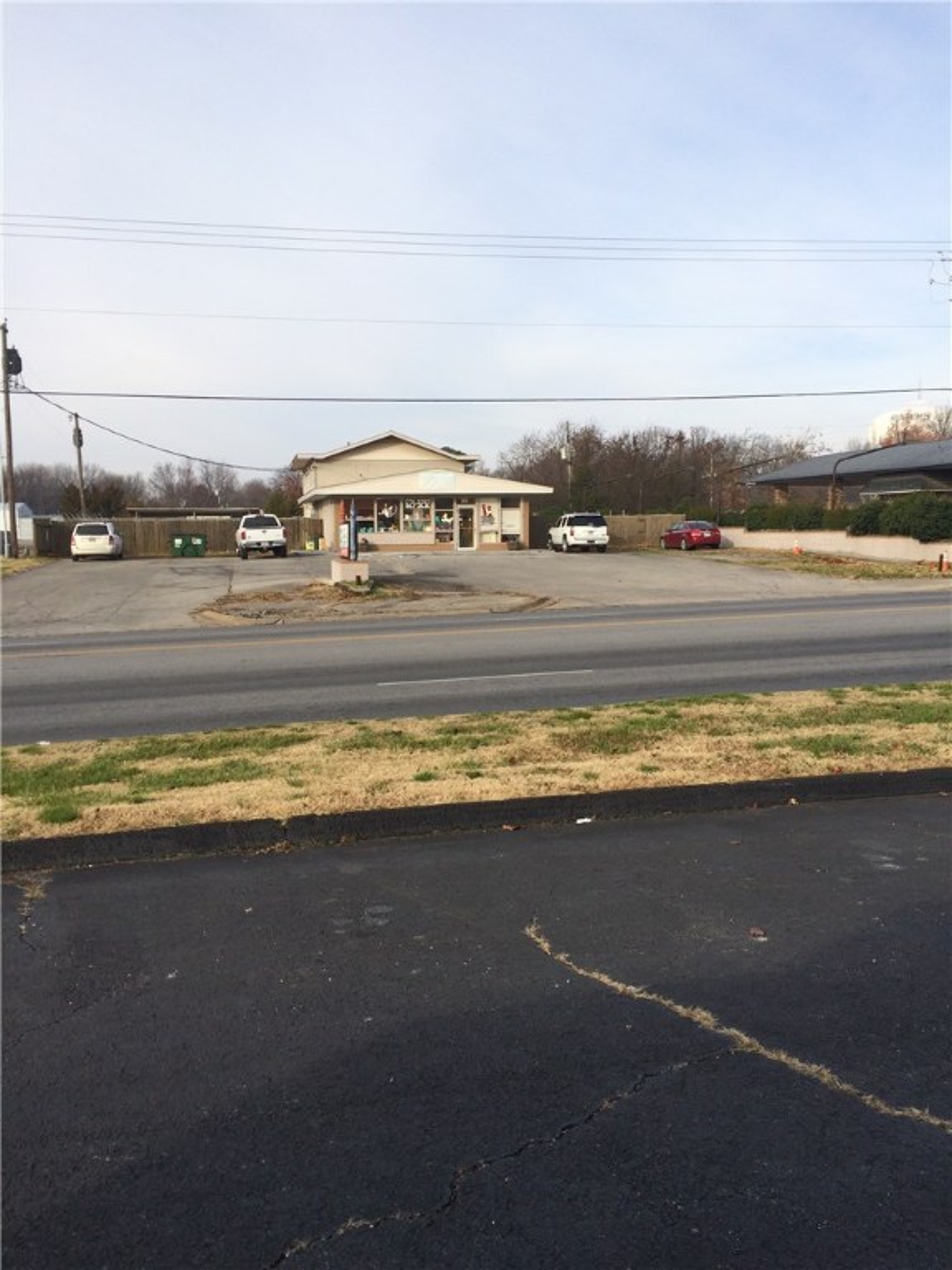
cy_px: 635
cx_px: 476
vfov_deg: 61.7
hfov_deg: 48.2
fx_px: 1063
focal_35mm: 29
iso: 32
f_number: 2.2
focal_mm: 4.15
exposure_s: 1/1026
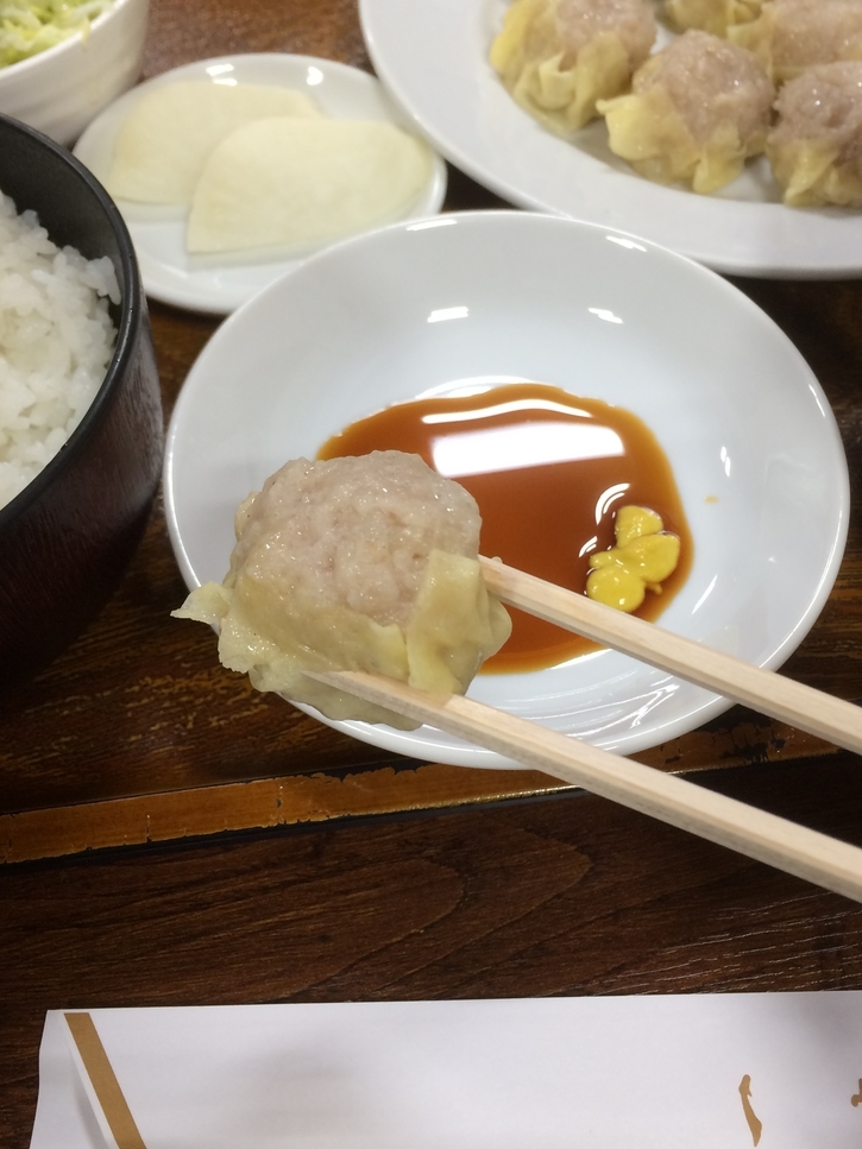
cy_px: 511
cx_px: 483
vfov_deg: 51.3
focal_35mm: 36
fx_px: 1196
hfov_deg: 39.6
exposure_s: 1/30
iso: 32
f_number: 2.2
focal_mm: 4.15
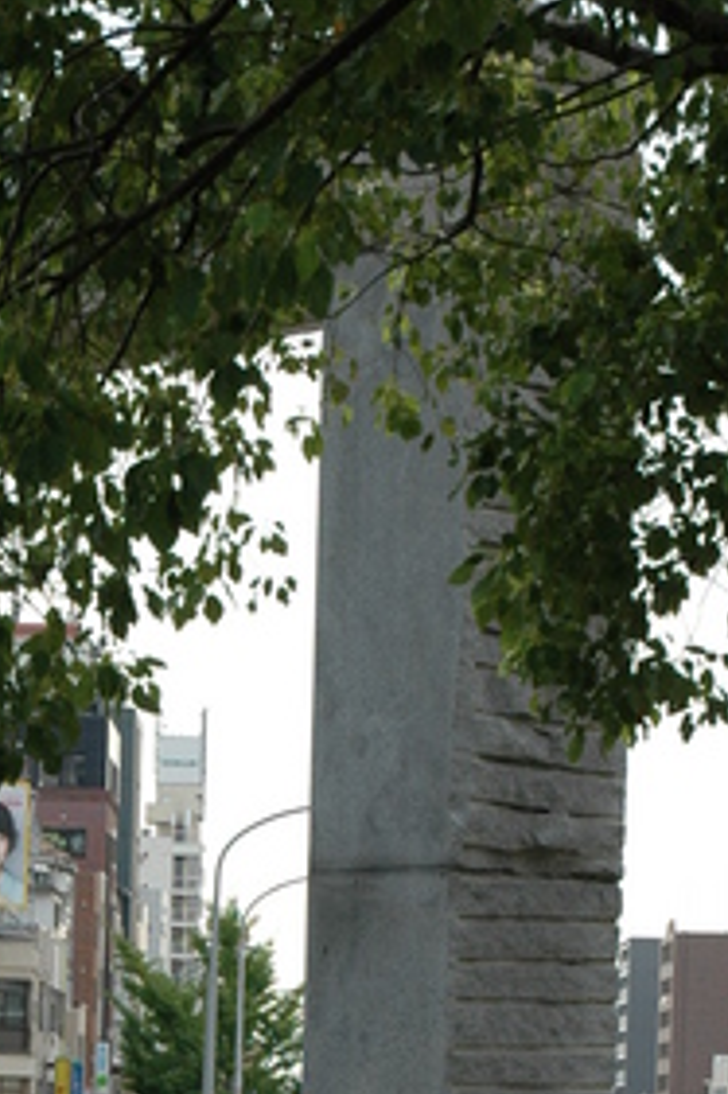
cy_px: 1285
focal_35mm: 127
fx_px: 3857
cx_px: 37
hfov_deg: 10.7
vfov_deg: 15.6
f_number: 7.1
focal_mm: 34
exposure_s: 1/200
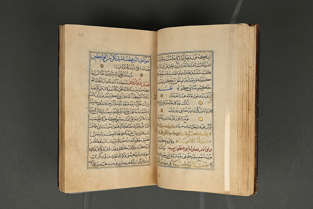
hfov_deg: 35.1
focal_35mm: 57
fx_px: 496
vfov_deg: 23.8
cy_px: 104
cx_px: 156
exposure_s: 1/30
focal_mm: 57
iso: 250
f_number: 13
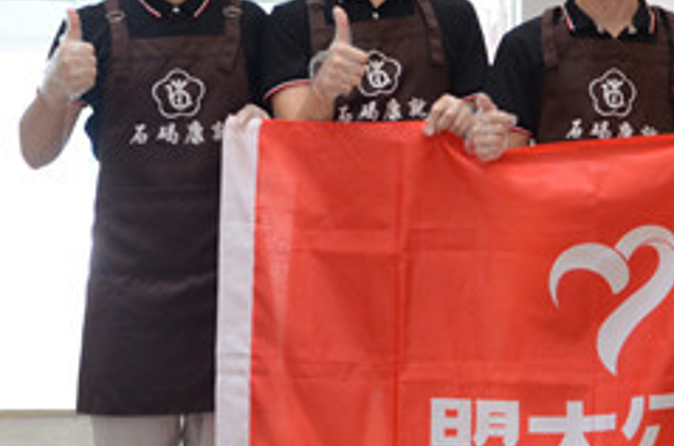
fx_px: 1830
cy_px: 158
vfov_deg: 13.9
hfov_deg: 20.6
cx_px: 533
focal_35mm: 98
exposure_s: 1/60
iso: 800
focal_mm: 24
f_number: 3.8
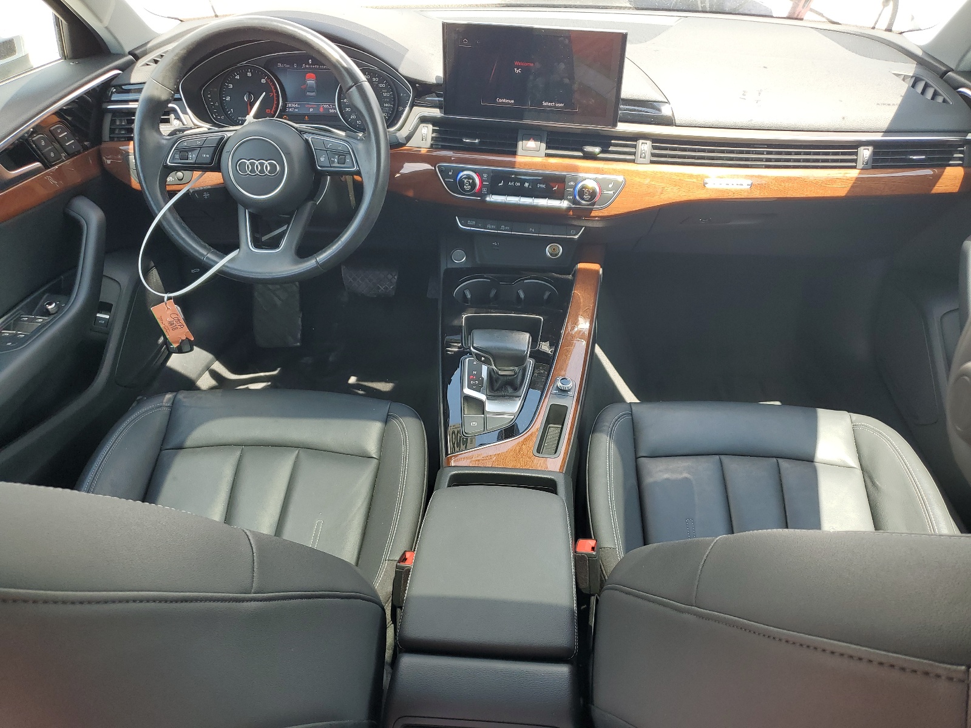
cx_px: 486
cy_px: 364
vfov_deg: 53.1
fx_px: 729
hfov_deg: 67.3
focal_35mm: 26
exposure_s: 1/270
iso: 50
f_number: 1.5
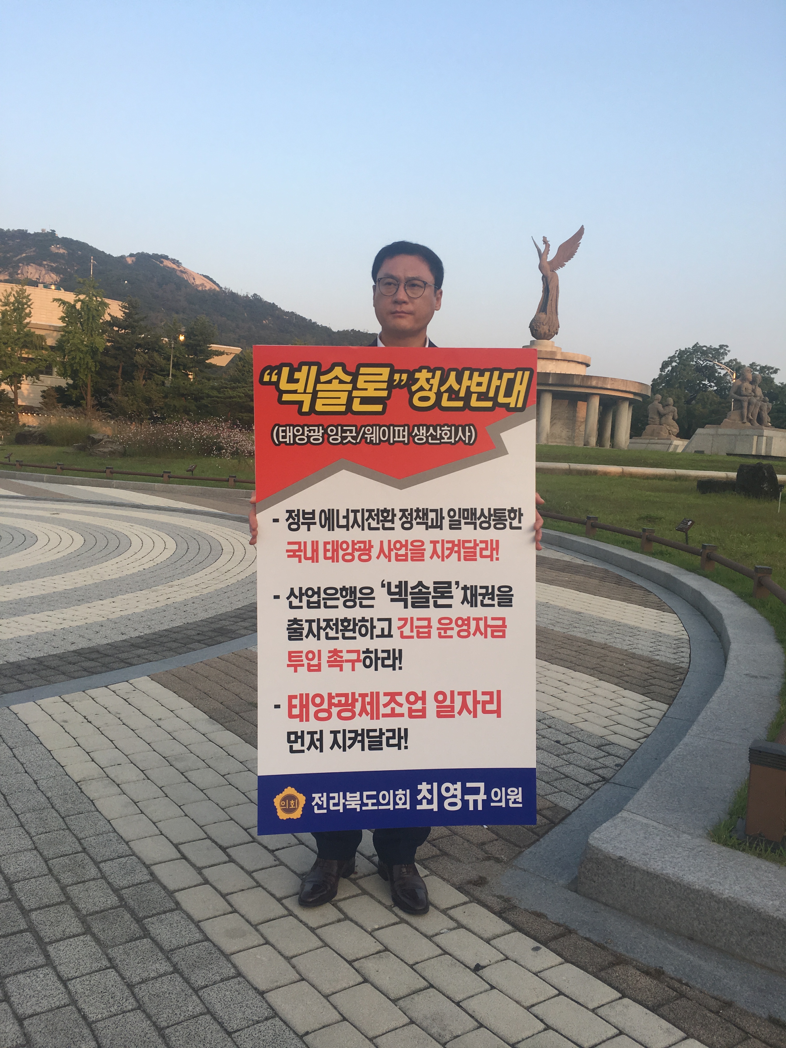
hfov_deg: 48.2
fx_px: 878
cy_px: 524
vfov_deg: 61.7
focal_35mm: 29
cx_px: 393
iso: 25
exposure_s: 1/422
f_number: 2.2
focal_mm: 4.15
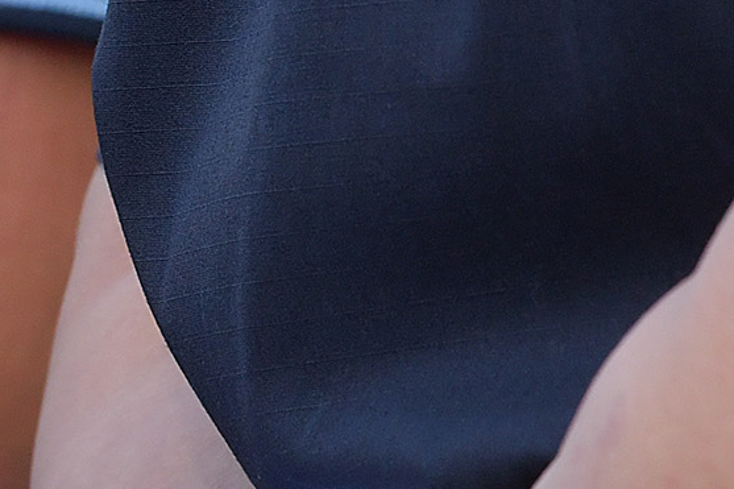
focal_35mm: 1436
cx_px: -519
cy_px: 1
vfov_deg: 1.0
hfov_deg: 1.4
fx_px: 29268
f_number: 8
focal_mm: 200
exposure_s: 1/250
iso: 400
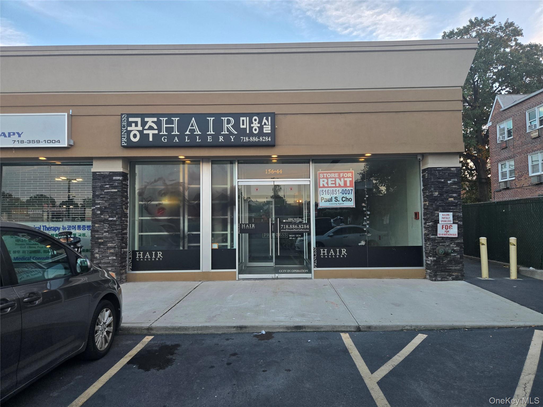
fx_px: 361
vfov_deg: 58.9
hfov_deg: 73.9
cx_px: 272
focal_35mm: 23
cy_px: 204
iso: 100
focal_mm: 5.4
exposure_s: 1/180
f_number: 1.8
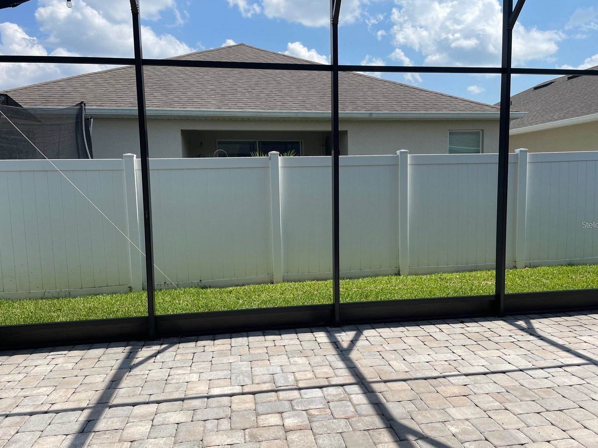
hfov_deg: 65.3
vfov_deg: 51.4
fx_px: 466
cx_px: 308
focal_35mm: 27
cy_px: 224
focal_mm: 4.2
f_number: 1.6
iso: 32
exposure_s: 1/2132
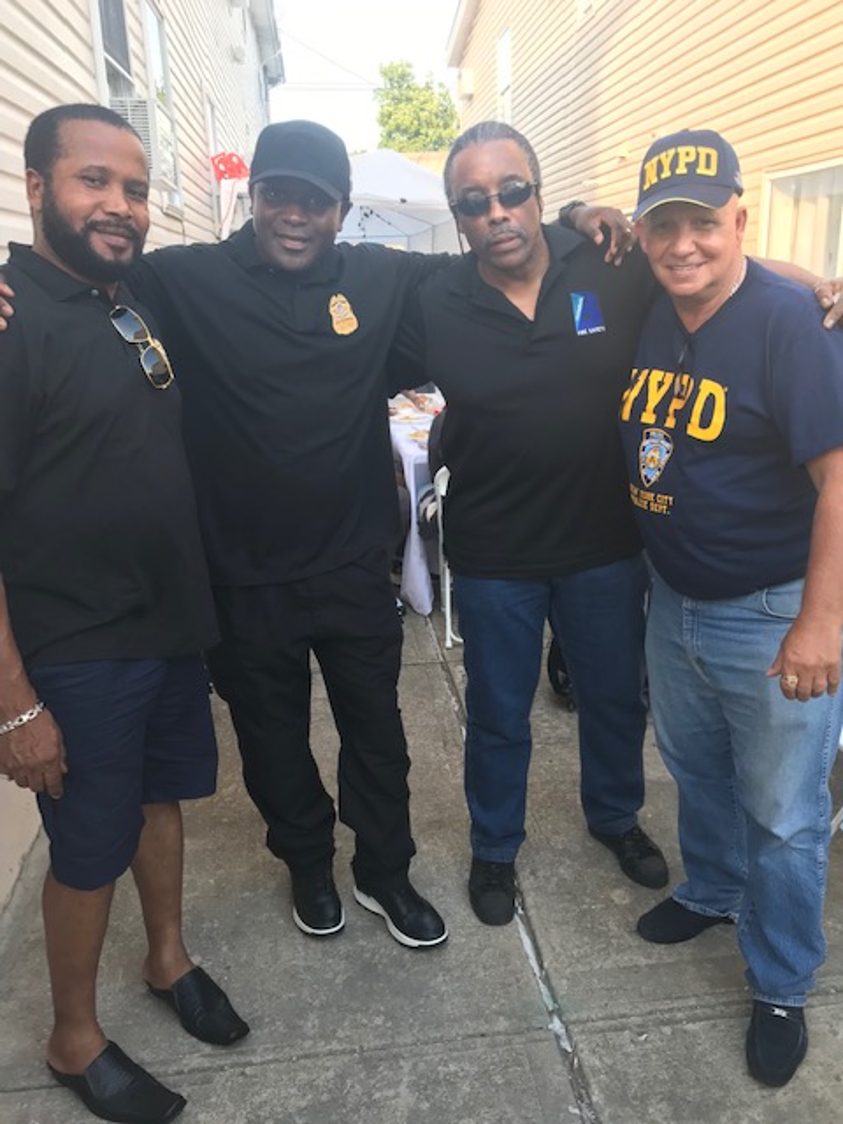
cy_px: 562
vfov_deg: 63.4
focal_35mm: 28
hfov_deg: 49.7
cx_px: 422
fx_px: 909
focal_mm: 3.99
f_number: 1.8
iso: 40
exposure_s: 1/120
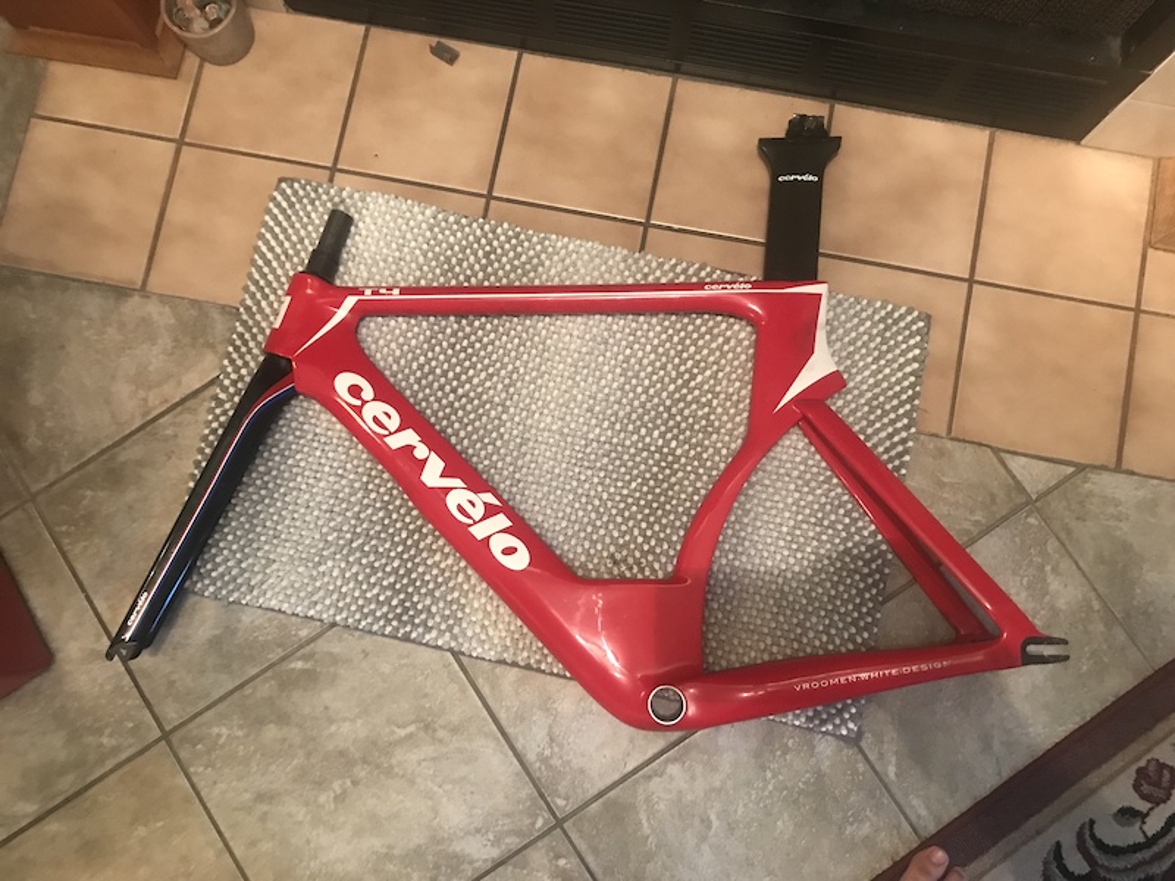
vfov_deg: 49.7
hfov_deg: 63.4
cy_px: 440
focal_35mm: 28
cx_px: 588
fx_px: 950
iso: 100
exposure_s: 1/7
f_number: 1.8
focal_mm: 3.99
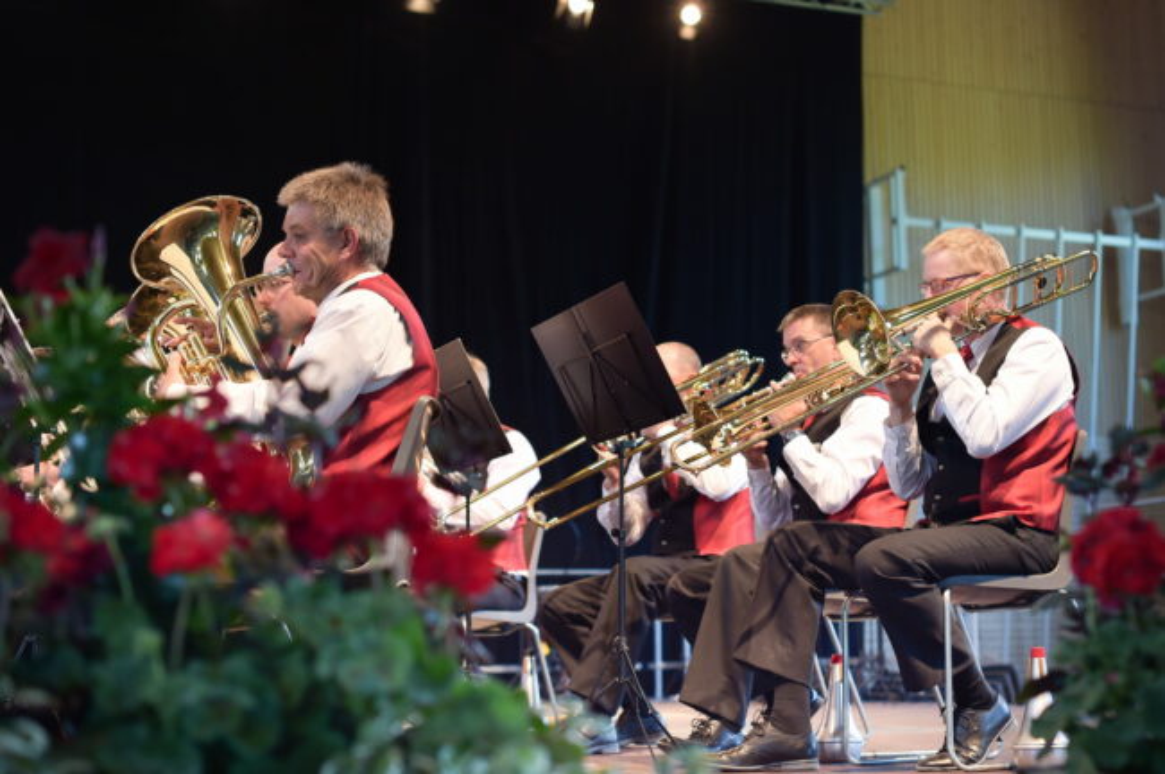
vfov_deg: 26.9
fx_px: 1616
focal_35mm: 50
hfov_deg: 39.6
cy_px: 387
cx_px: 582
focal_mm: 50
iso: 1000
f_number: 2.8
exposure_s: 1/320
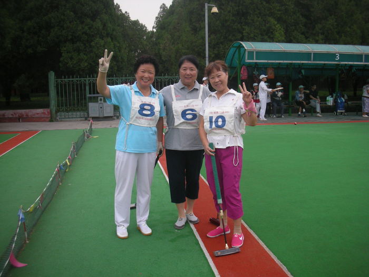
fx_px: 373
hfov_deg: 52.6
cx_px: 184
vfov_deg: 40.7
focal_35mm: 35
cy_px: 138
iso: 50
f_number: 2.8
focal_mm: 5.8
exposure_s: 1/138
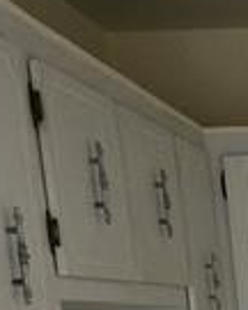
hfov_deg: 10.3
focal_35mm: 133
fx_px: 1220
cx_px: 560
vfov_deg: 12.9
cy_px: 583
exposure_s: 1/120
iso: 1600
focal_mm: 6.25
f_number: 1.7
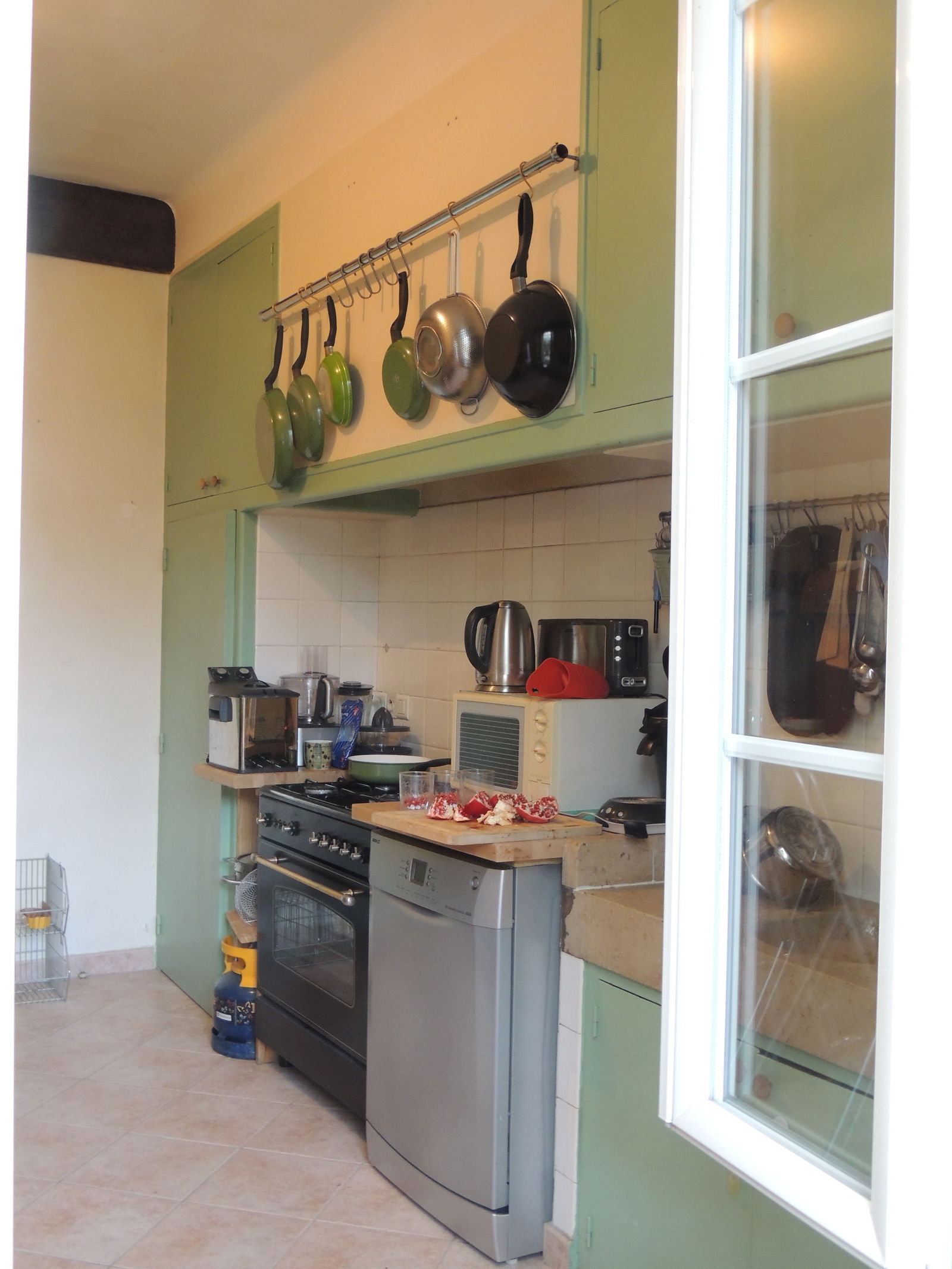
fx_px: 1283
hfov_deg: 40.7
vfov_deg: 52.6
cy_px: 634
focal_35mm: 35
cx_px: 476
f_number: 3.3
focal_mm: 6.2
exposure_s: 1/20
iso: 400
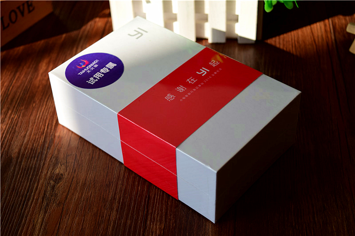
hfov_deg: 33.4
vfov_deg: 22.6
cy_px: 118
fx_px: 592
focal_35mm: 60
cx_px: 178
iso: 125
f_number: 5
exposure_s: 1/100
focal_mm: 40
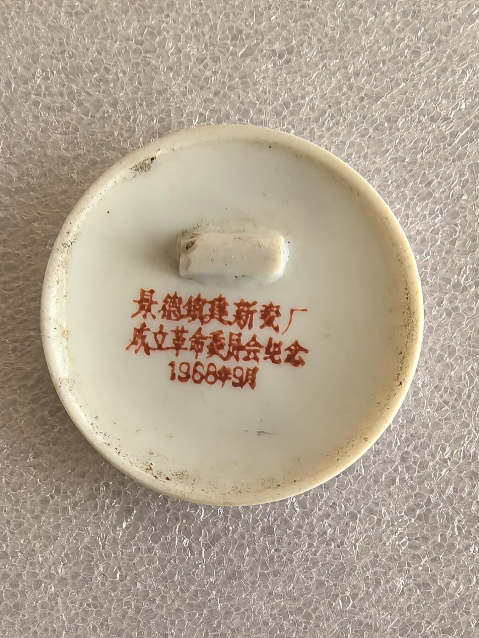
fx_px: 812
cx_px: 240
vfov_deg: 42.9
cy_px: 319
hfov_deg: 32.9
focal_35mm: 44
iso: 125
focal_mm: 1.95
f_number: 2.2
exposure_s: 1/50
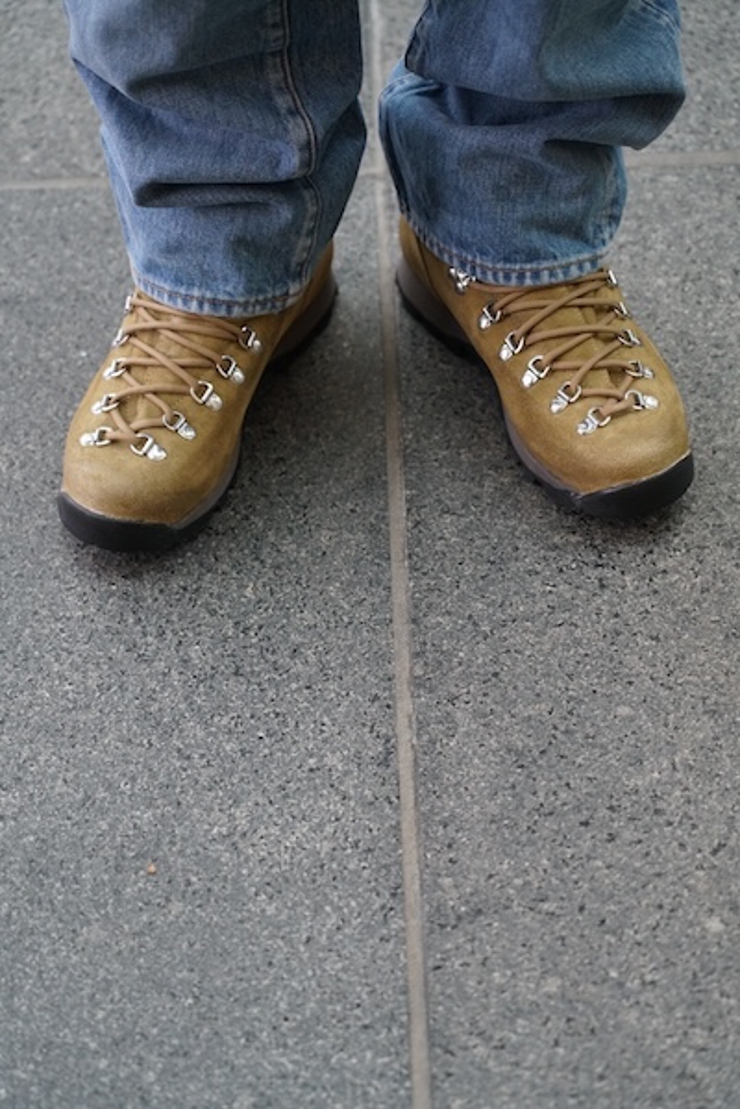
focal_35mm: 105
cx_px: 370
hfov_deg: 13.1
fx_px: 3234
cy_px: 554
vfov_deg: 19.4
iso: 2500
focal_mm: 105
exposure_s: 1/160
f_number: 4
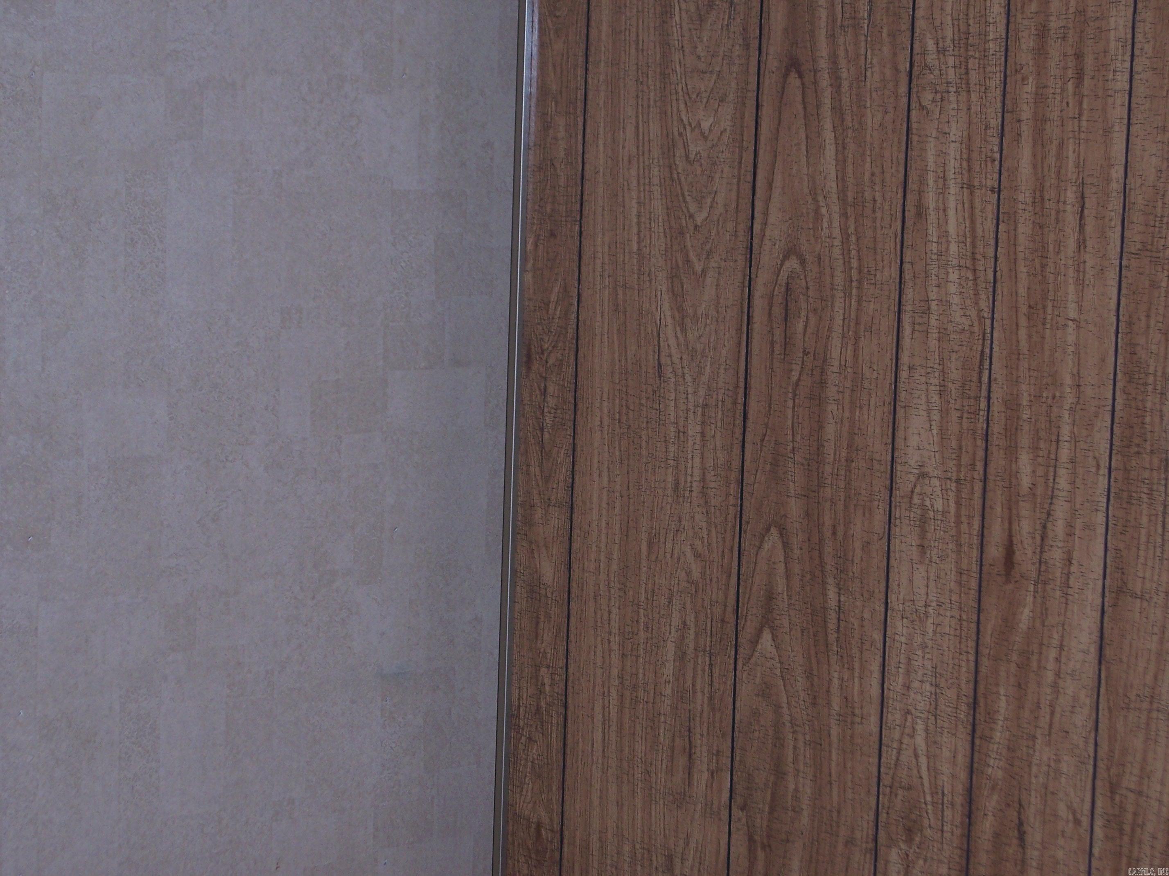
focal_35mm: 104
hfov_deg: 18.9
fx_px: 3512
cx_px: 584
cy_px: 438
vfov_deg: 14.2
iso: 100
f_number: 4.8
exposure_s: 1/125
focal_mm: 21.3
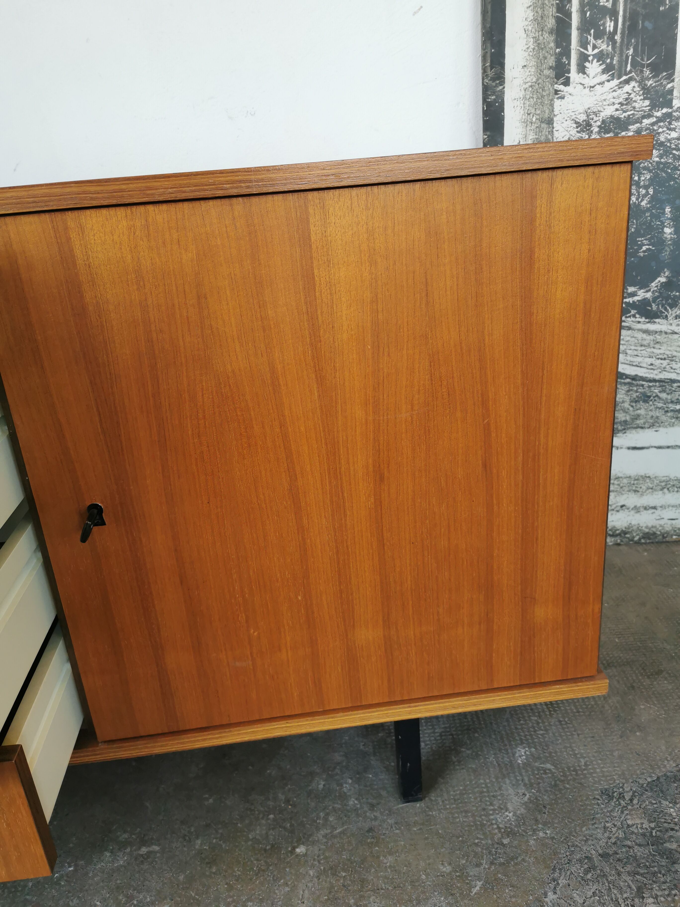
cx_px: 340
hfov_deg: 51.4
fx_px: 707
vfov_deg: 65.3
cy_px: 454
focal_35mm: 27
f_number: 1.6
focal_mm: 5.56
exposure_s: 1/100
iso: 80
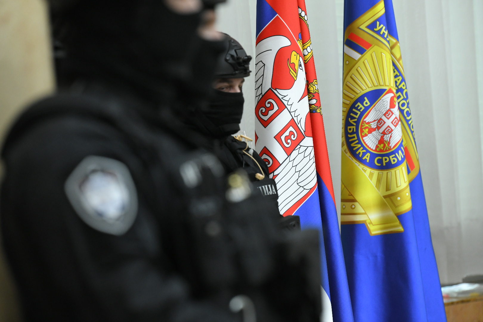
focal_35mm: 200
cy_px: 161
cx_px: 242
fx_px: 2683
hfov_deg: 10.3
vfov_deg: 6.9
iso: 3200
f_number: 4.5
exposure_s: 1/200
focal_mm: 200
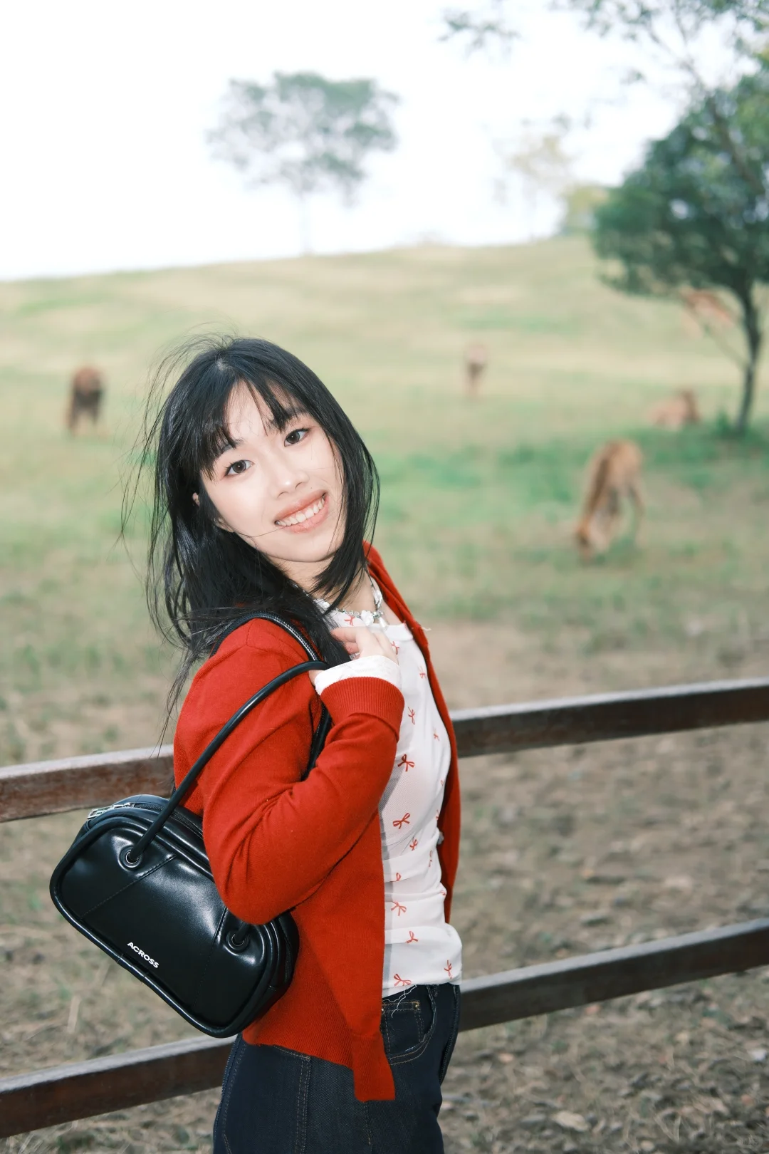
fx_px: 1698
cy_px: 577
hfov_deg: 25.5
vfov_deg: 37.5
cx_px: 384
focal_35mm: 53
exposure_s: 1/800
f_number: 2
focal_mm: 35
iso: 200
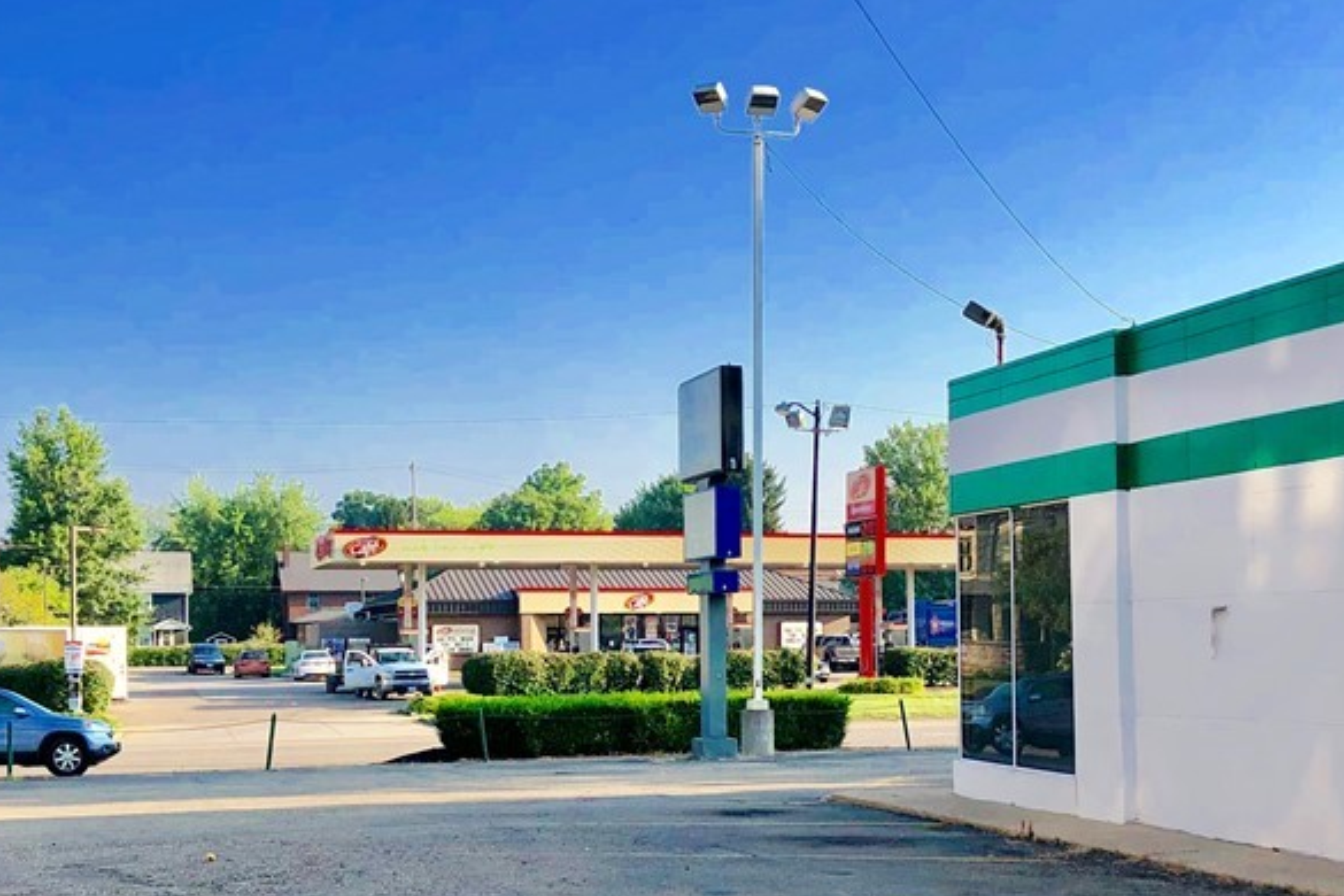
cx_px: 703
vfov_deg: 26.4
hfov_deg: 38.9
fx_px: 1904
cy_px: 586
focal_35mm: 51
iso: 20
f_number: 1.8
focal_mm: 3.99
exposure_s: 1/1453
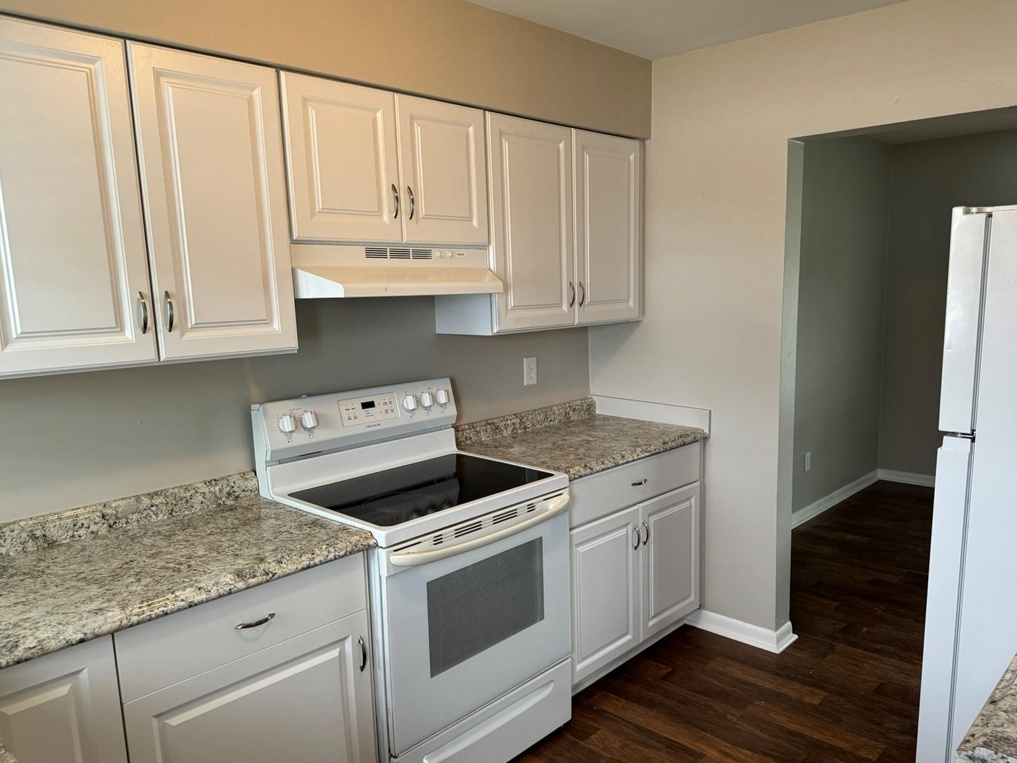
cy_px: 404
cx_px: 541
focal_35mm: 26
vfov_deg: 53.0
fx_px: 764
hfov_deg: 67.2
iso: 160
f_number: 1.78
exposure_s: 1/120
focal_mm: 6.76
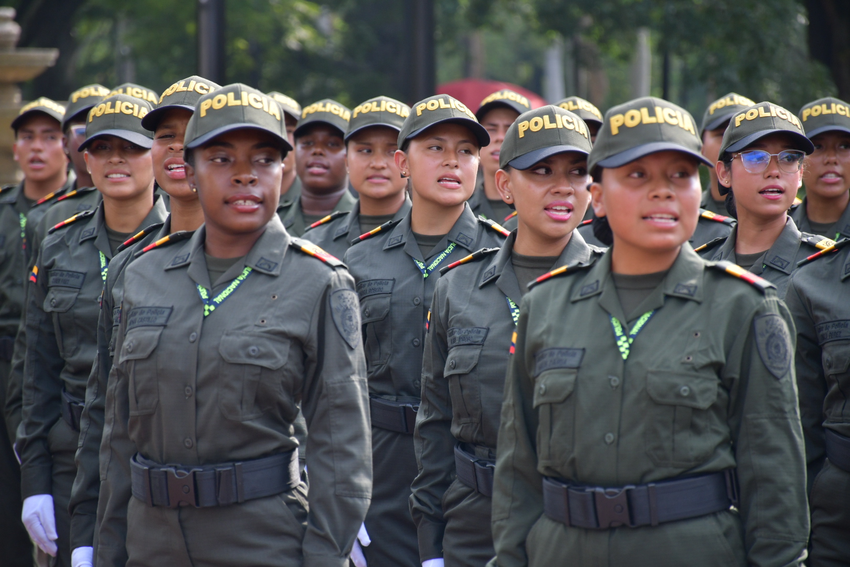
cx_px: 425
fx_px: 4958
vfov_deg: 6.5
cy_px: 284
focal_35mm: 210
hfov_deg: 9.8
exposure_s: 1/500
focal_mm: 140
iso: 500
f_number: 5.6
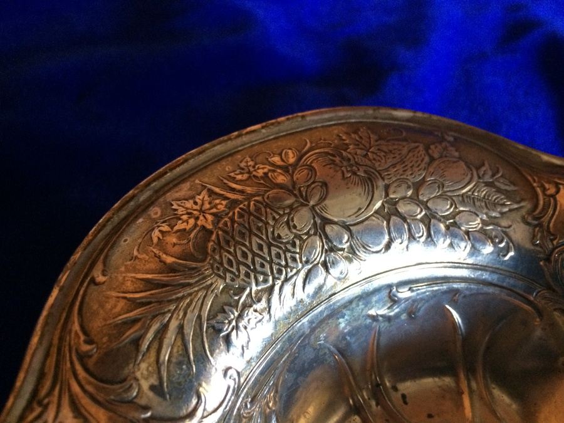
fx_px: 489
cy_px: 212
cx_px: 282
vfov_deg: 46.8
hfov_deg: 60.0
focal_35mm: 30
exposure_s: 1/20
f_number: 2.2
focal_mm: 4.12
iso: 320
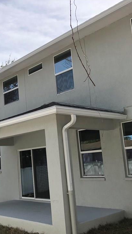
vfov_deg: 47.3
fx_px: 267
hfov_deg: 27.1
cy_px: 123
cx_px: 23
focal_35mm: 43
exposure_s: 1/1312
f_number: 1.8
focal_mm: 3.99
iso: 20
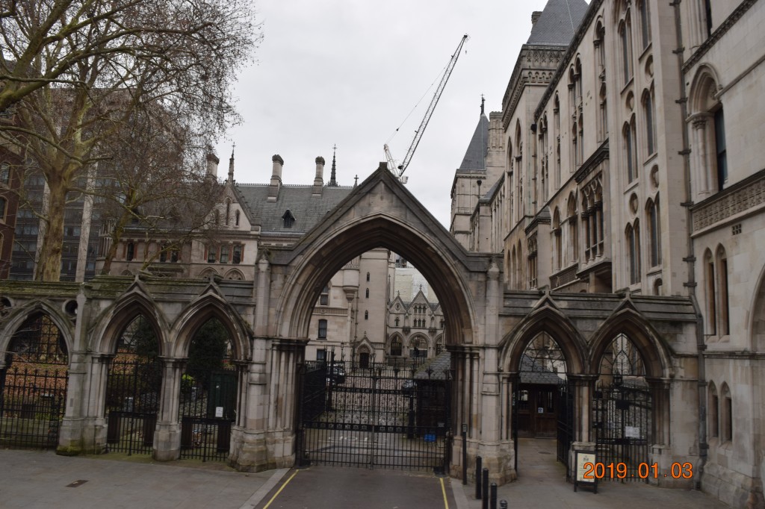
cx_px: 382
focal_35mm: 27
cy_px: 254
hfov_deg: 67.4
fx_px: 574
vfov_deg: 47.9
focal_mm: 18
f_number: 7.1
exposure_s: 1/200
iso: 400
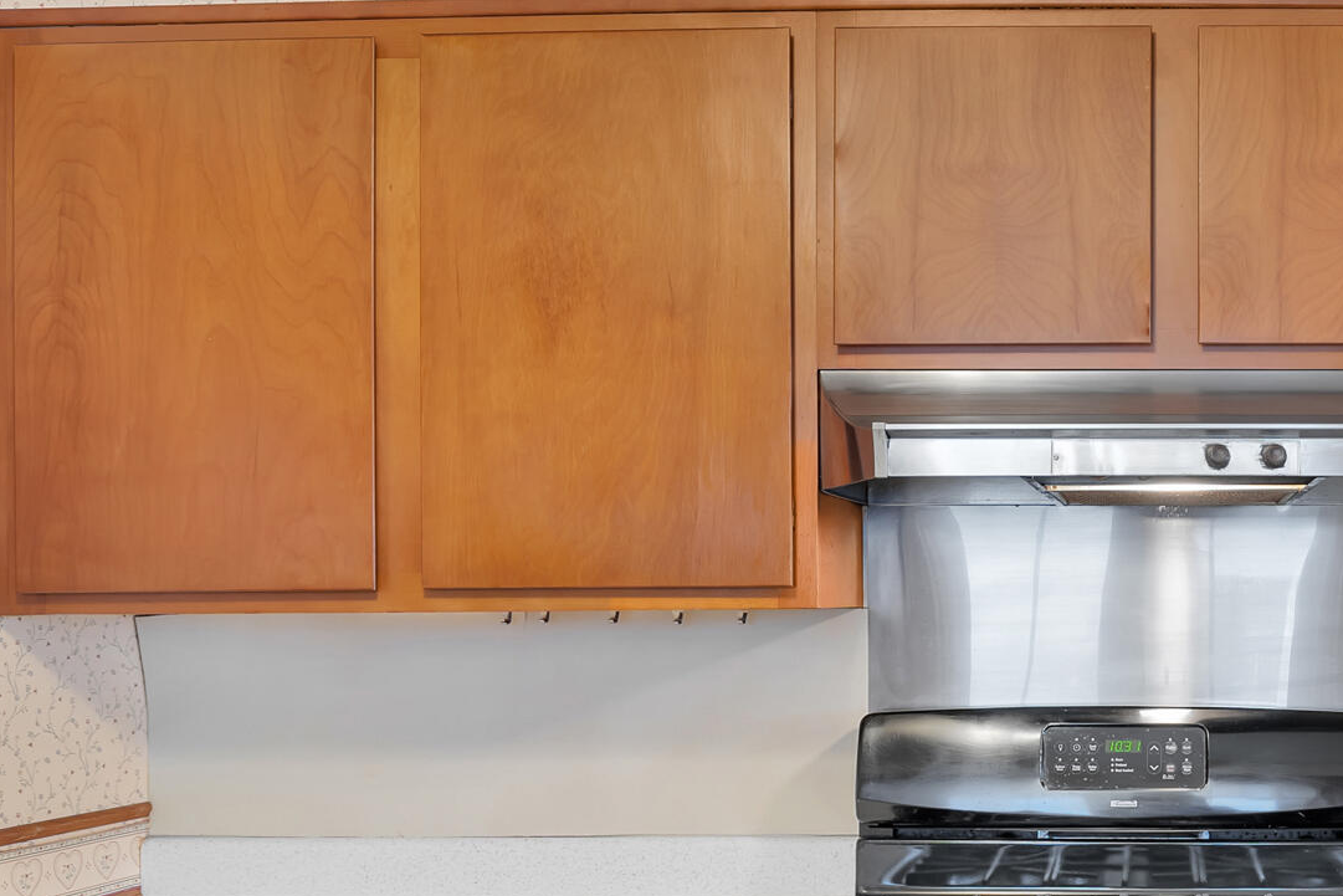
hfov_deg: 47.9
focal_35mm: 37
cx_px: 1142
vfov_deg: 35.4
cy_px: 627
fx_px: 1380
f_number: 6.3
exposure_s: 1/6
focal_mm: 16
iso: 250
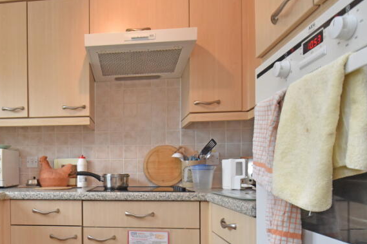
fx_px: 275
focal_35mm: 27
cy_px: 172
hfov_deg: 63.7
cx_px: 94
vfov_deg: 46.8
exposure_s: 1/160
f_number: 4.5
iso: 800
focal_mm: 10
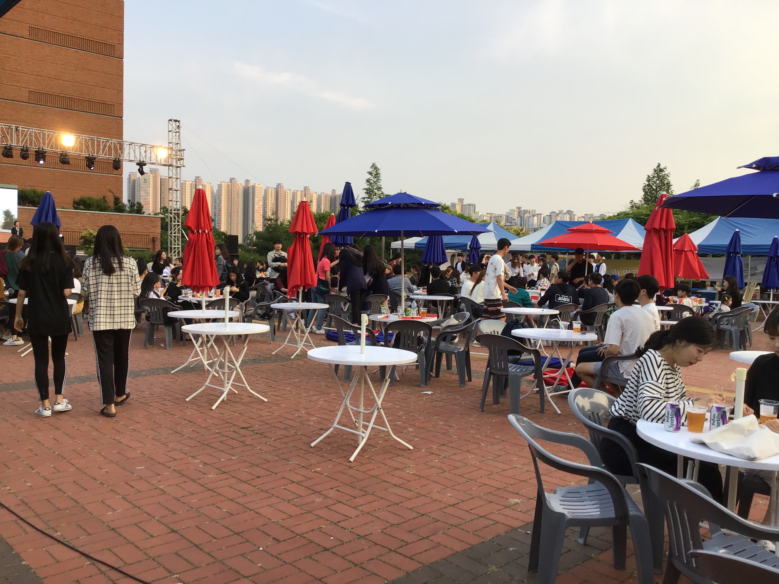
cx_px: 390
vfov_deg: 45.4
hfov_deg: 58.4
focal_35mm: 31
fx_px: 698
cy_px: 292
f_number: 2.4
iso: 25
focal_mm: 3.3
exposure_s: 1/124
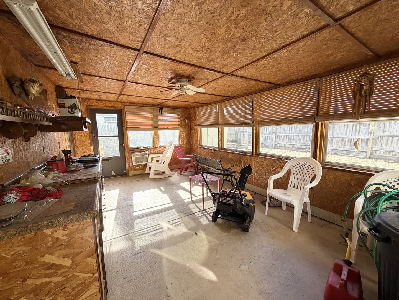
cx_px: 200
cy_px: 150
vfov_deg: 85.7
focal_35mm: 14
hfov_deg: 102.1
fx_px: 161
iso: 80
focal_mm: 2.22
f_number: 2.2
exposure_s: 1/121
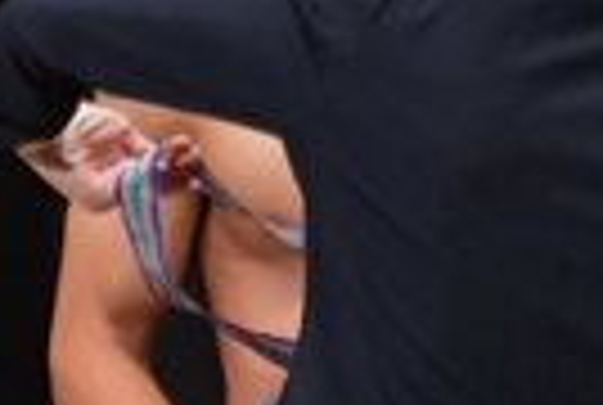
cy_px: 796
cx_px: -1136
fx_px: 24677
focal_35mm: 1470
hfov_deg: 1.4
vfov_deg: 0.9
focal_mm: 170
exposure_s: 1/400
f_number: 5.6
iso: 6400
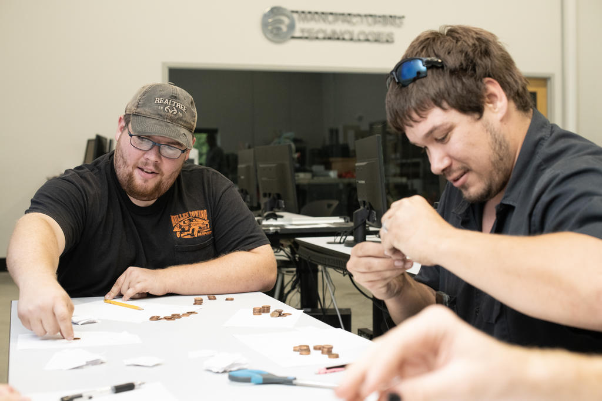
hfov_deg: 39.6
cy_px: 200
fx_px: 836
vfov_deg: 27.0
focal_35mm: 50
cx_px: 301
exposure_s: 1/250
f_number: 5.6
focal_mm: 50
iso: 2500
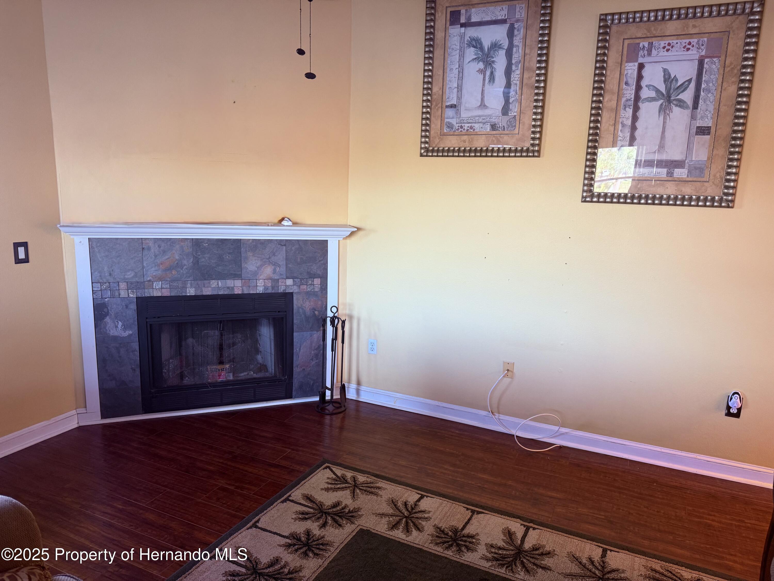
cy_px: 290
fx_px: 537
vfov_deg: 56.8
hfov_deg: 71.6
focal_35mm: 24
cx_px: 387
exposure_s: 1/60
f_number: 1.78
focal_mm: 6.76
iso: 200
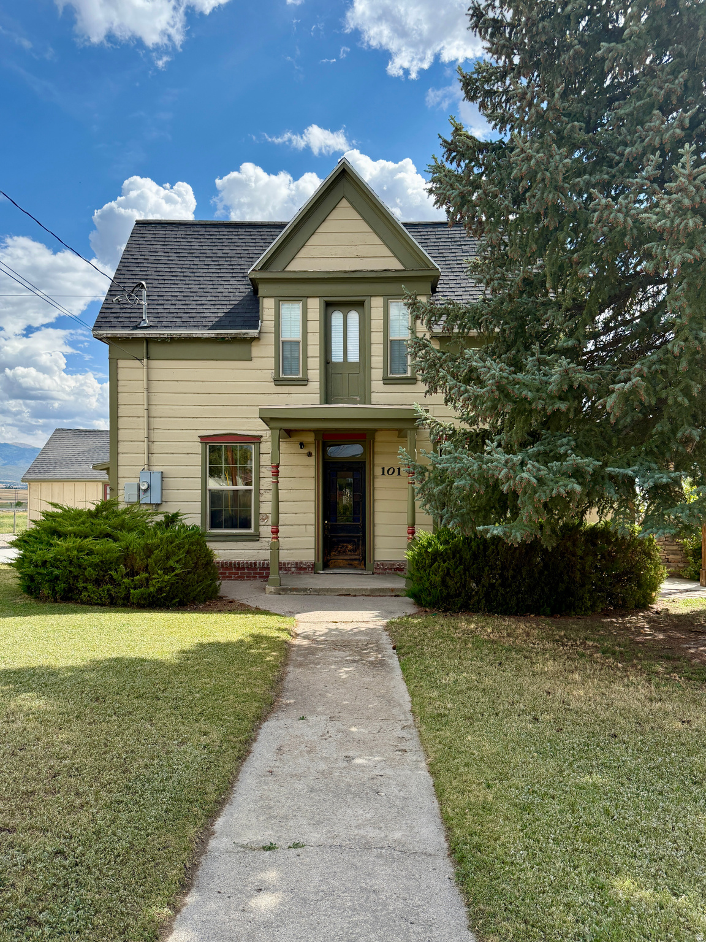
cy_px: 471
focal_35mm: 24
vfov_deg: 71.6
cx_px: 353
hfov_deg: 56.8
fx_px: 653
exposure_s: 1/3759
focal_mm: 6.76
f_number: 1.78
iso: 100
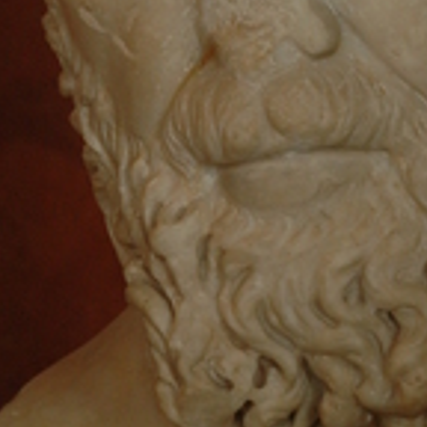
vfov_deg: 7.4
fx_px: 3266
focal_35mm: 234
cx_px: 350
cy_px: -153
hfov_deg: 7.5
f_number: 4.8
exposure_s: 1/90
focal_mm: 40
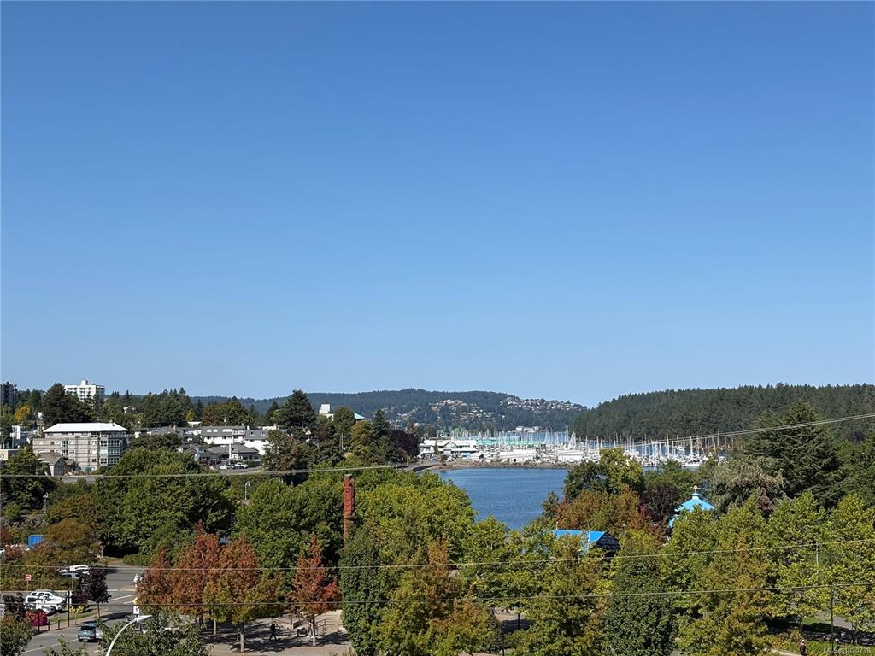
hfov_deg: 36.8
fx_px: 1314
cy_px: 328
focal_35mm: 52
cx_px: 438
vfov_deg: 28.0
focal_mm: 5.96
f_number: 1.6
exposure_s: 1/4329
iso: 32
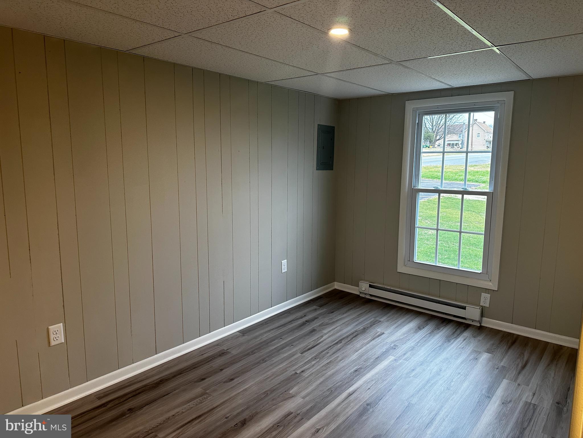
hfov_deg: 71.6
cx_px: 292
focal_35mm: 24
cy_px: 219
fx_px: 404
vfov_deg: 56.8
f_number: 1.78
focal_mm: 6.86
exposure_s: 1/120
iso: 200
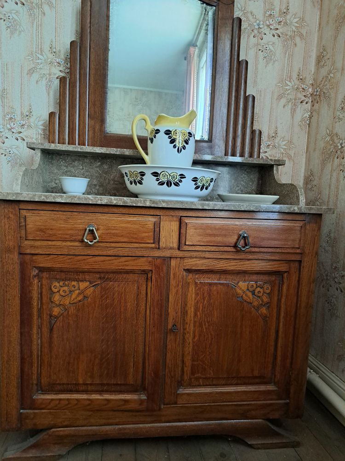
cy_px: 230
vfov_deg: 71.6
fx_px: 319
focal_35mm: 24
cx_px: 172
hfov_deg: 56.8
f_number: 1.8
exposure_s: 1/50
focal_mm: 5.23
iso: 500
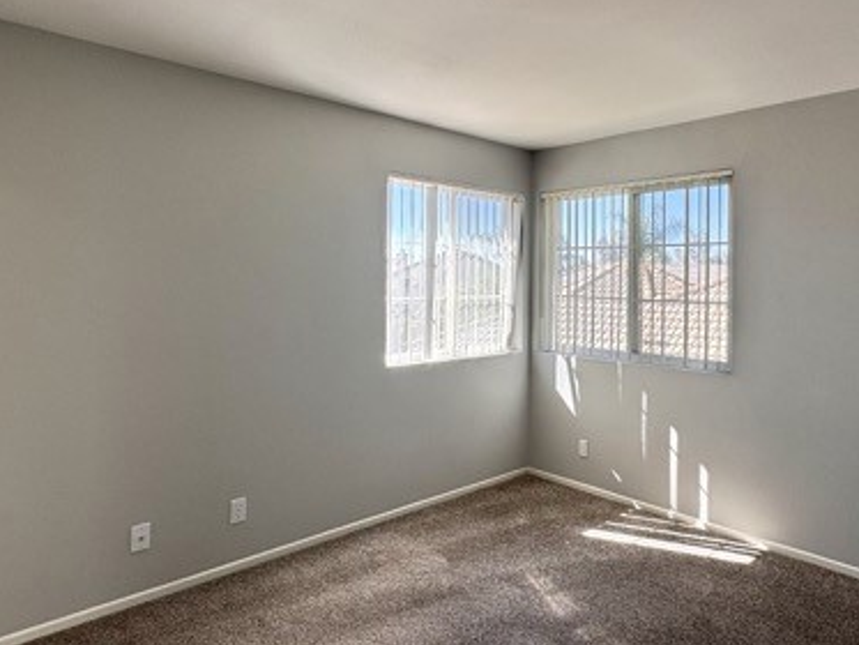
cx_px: 530
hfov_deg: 70.6
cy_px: 281
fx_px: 596
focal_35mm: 24
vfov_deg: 56.7
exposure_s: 1/265
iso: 40
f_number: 2.2
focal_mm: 2.22
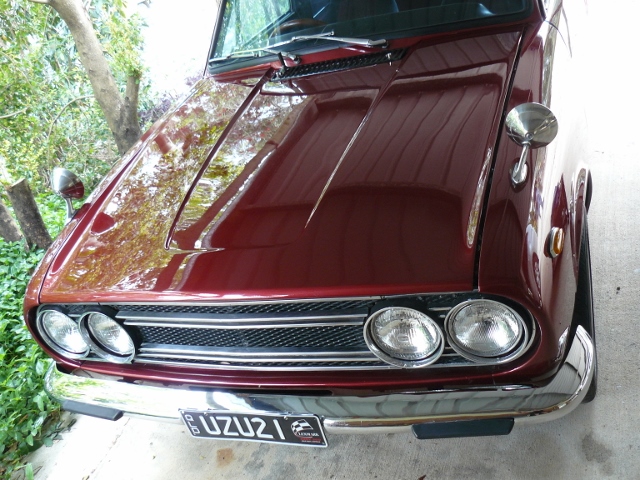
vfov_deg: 39.7
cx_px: 320
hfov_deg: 51.4
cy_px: 240
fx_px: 666
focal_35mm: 36
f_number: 2.8
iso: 160
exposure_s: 1/30
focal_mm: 6
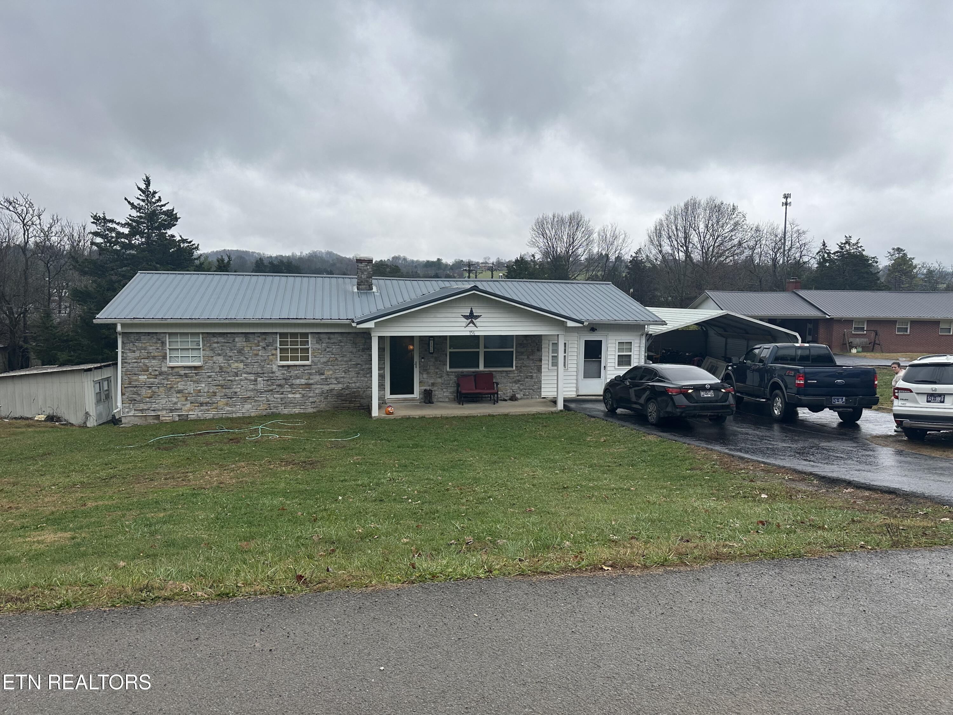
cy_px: 358
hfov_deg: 71.6
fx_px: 661
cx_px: 476
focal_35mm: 24
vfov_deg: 56.8
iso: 80
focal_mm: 6.86
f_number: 1.78
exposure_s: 1/1412
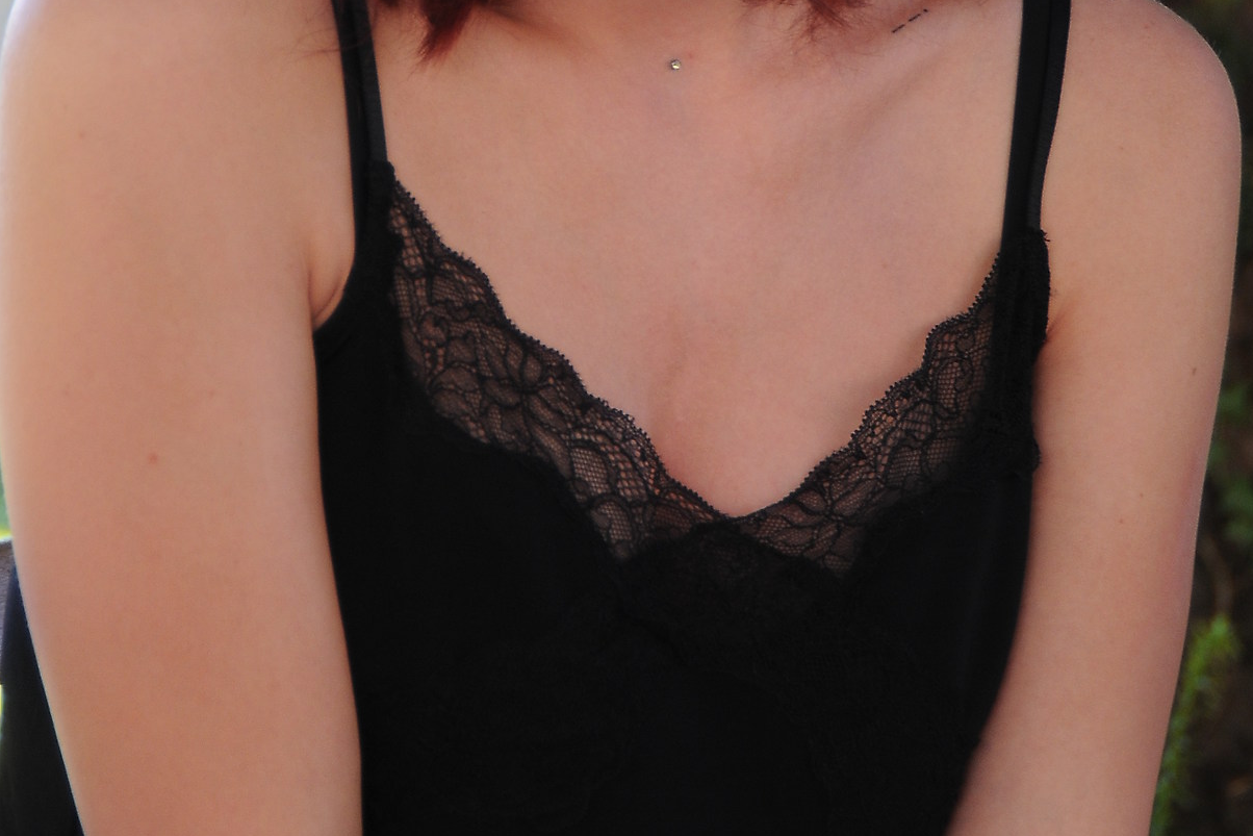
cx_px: 537
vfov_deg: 5.9
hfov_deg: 8.8
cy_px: -10
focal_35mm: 233
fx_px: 8110
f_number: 5.3
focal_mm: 78
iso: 250
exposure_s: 1/80
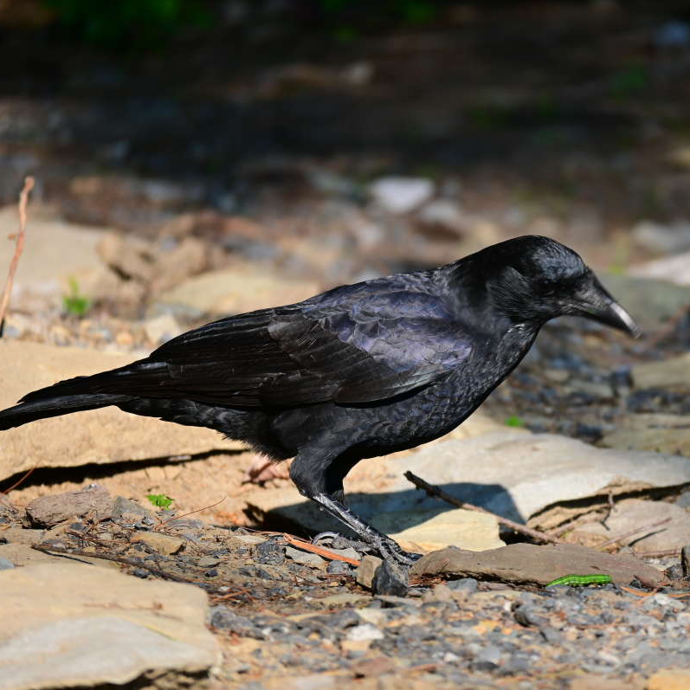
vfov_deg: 3.7
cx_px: 498
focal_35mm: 480
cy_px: 345
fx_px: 10825
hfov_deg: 3.7
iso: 110
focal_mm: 250
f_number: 6.3
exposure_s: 1/200
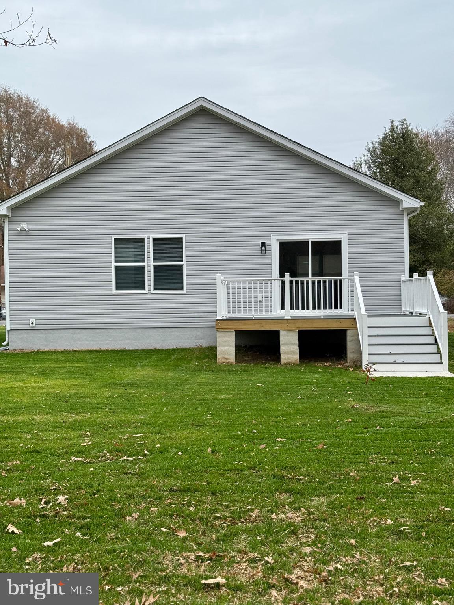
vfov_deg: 39.7
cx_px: 227
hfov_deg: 30.3
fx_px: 839
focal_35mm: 48
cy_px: 302
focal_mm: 6.76
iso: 80
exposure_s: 1/1222
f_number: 1.78
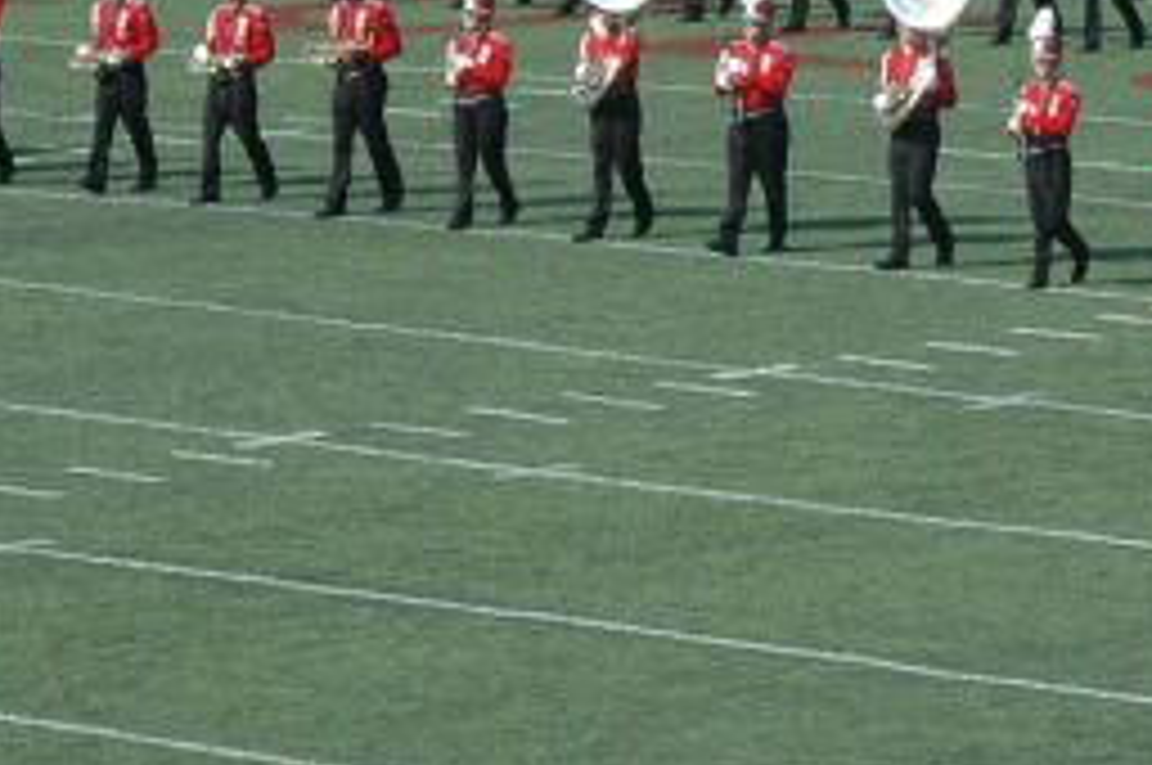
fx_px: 11505
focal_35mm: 360
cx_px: 927
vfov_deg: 3.8
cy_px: -63
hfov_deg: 5.7
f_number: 9
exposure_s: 1/320
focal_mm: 60
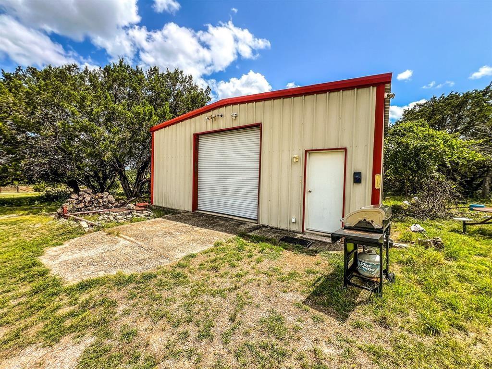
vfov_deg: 89.9
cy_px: 184
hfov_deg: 106.2
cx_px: 246
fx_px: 185
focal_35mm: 13
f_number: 1.8
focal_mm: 1.57
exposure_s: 1/1393
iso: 32
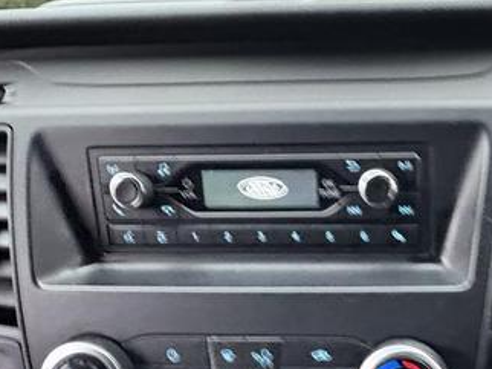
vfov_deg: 36.1
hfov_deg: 44.1
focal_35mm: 39
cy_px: 268
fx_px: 554
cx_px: 434
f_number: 2.2
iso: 1000
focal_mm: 2.22
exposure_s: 1/30
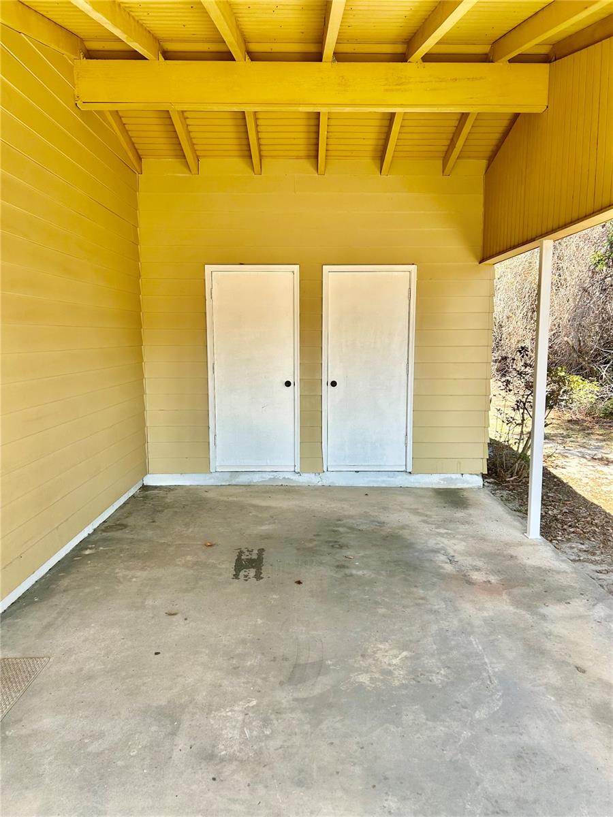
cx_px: 306
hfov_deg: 53.1
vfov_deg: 67.3
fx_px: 614
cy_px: 408
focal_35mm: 26
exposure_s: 1/436
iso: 50
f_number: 1.5
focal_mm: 5.7
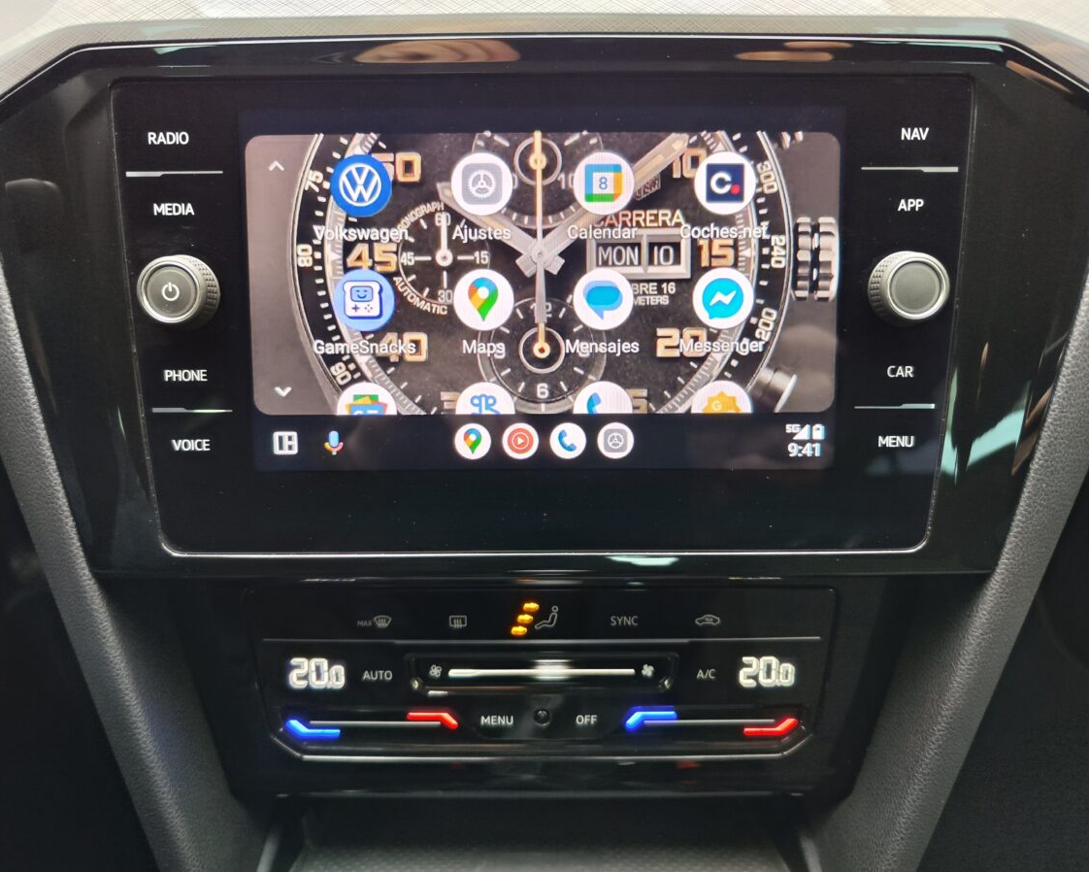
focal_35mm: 24
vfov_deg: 58.8
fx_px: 774
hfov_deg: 70.3
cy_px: 436
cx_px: 549
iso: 339
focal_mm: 7.01
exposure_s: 1/69.2
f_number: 1.69
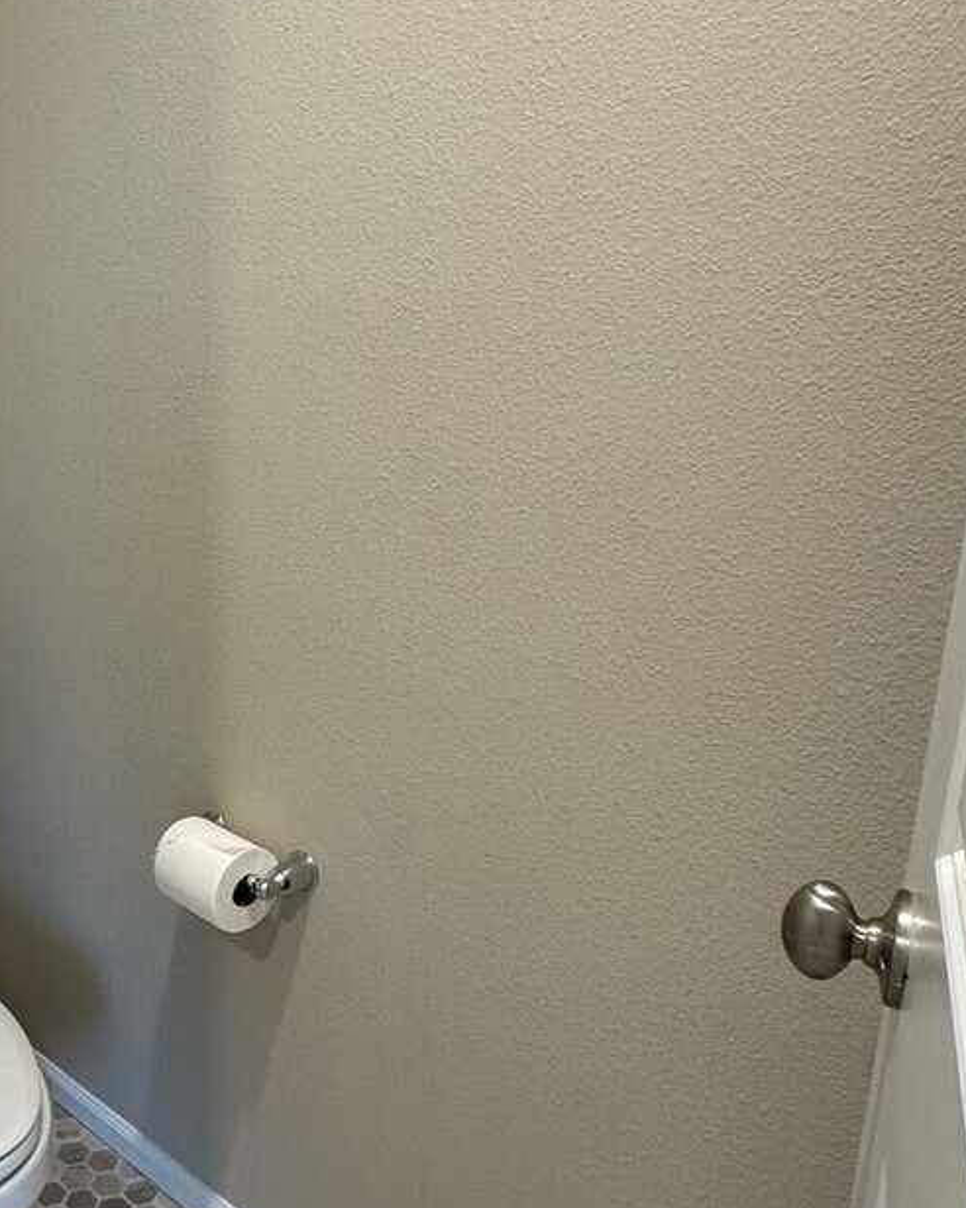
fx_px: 1144
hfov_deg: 43.2
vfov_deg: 55.7
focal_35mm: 32
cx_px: 163
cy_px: 601
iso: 200
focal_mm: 2.22
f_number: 2.2
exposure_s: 1/60
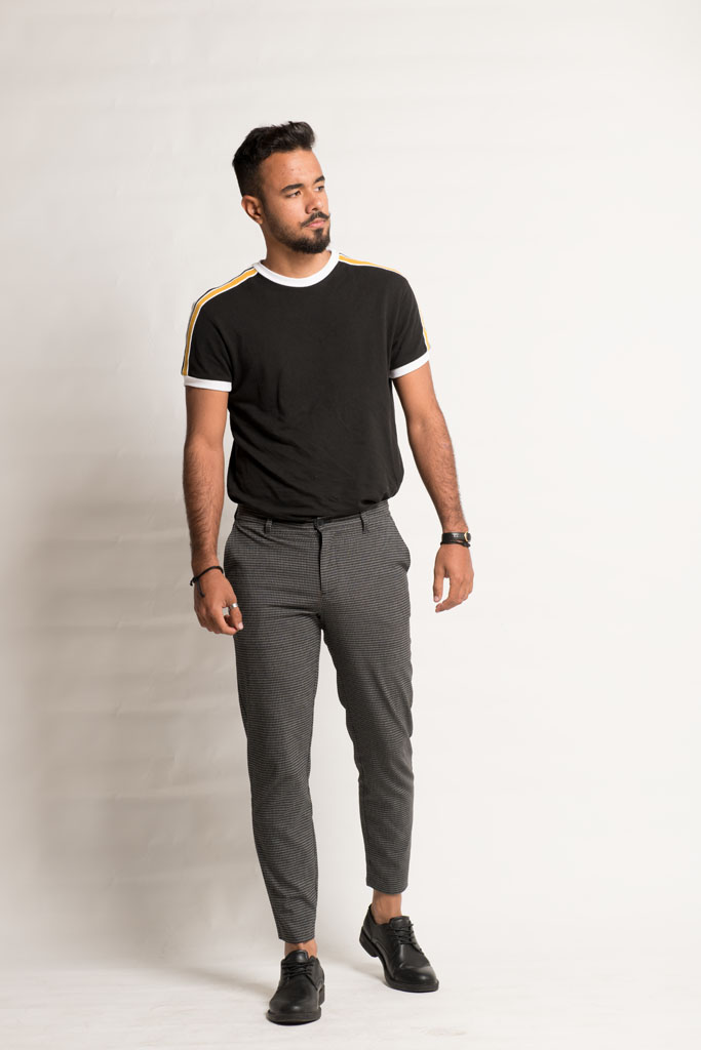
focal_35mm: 70
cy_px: 525
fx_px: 2044
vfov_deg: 28.8
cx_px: 350
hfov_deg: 19.5
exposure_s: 1/160
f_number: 7.1
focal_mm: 70
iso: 100
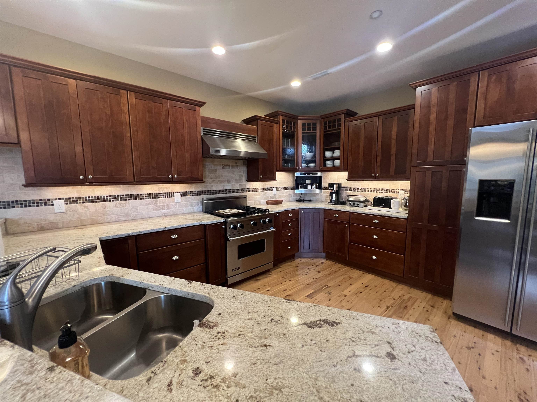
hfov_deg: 106.2
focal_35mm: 13
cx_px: 268
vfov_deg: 89.9
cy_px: 201
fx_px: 202
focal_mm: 1.57
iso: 400
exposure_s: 1/60
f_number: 1.8
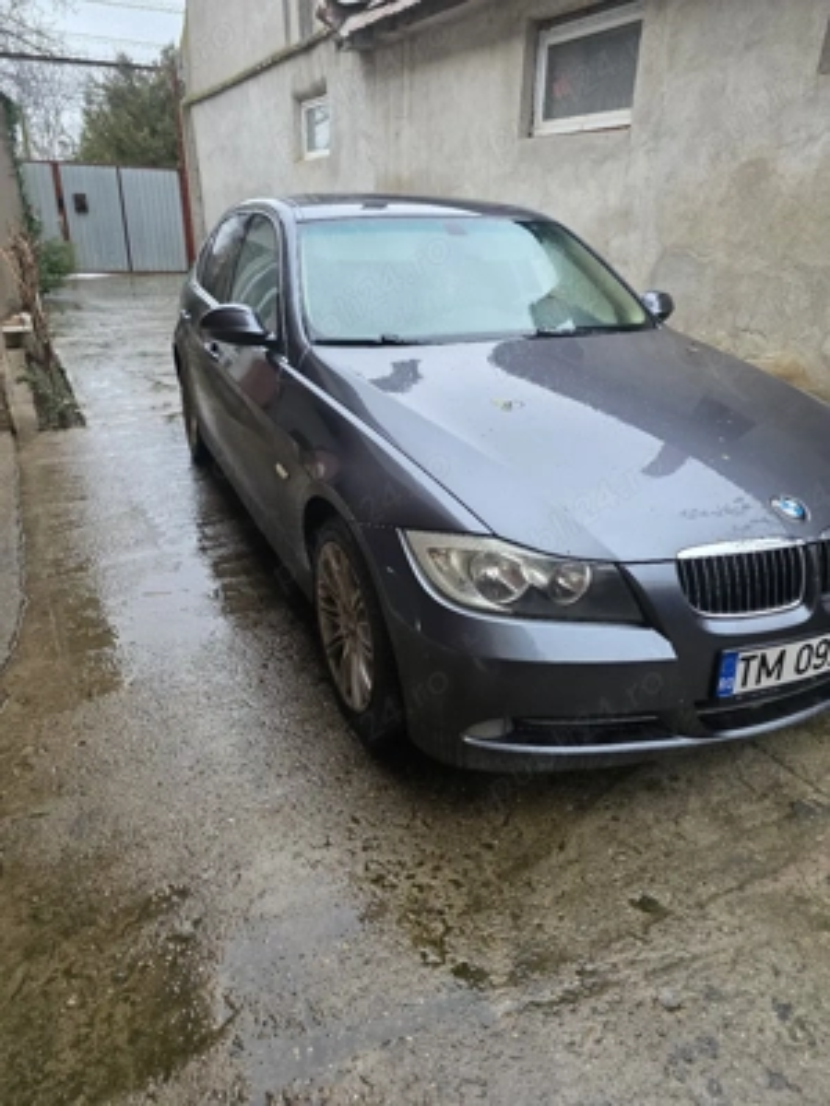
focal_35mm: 23
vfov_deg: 73.9
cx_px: 415
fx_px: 735
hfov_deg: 58.9
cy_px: 553
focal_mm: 6.3
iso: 200
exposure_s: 1/182
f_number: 1.7
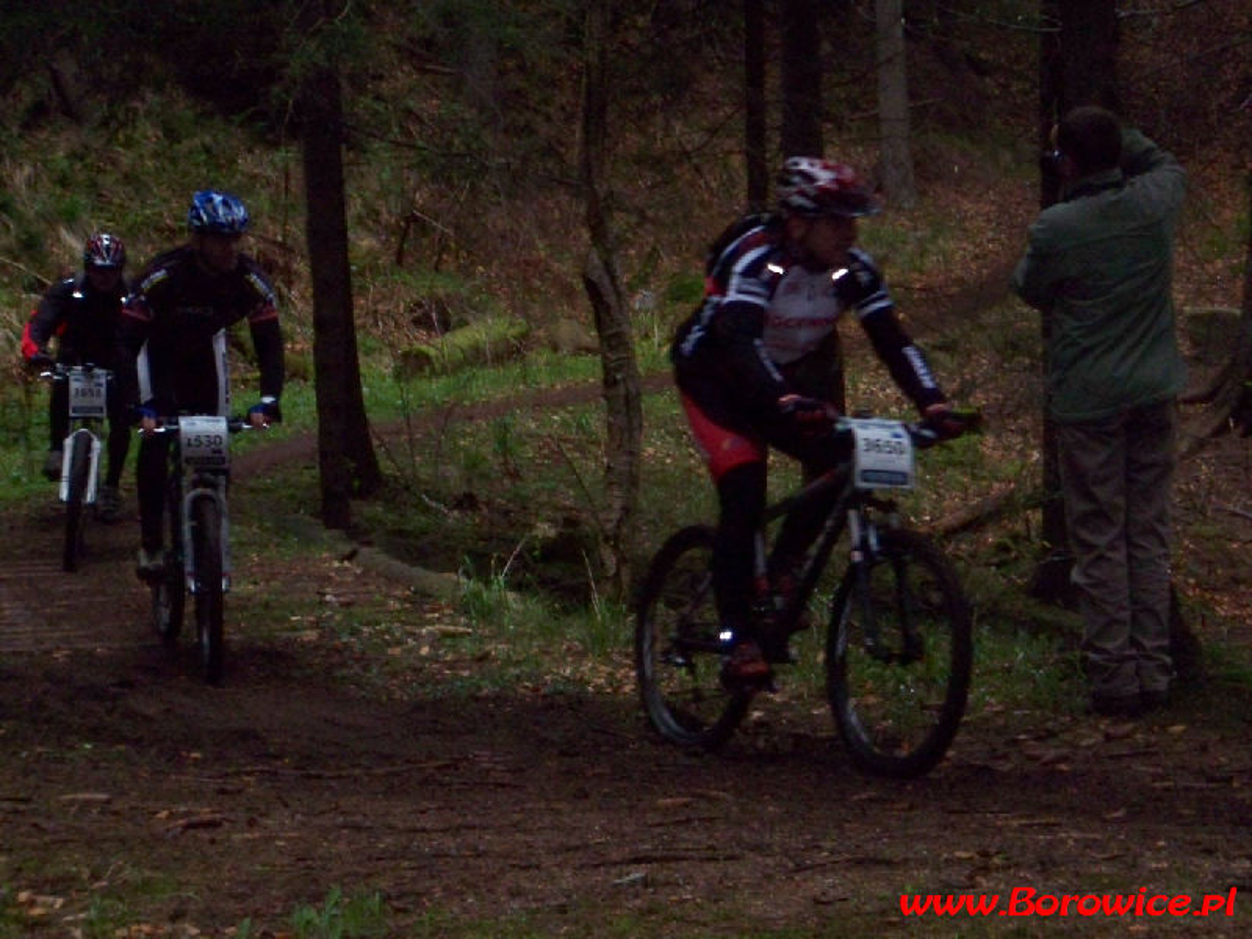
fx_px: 4232
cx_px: 626
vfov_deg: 12.7
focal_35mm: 117
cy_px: 470
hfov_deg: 16.8
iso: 400
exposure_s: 1/125
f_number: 4.4
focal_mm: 19.2
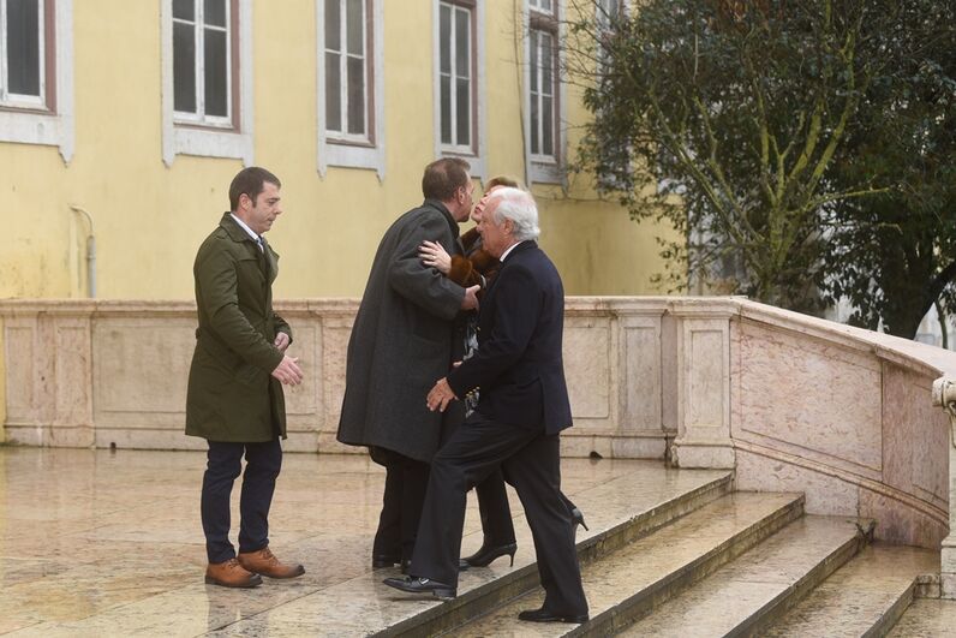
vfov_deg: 16.1
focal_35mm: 85
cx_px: 478
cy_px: 319
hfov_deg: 23.9
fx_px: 2257
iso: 250
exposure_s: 1/400
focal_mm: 85
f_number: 4.5
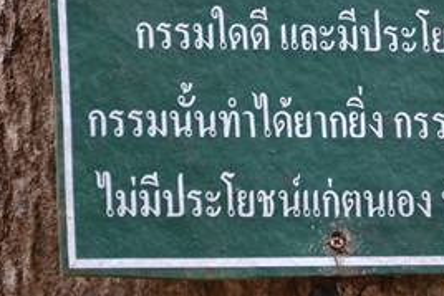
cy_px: 137
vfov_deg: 3.9
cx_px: 328
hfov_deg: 5.8
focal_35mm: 352
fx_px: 4345
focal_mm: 105
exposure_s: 1/500
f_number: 5.6
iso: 1000
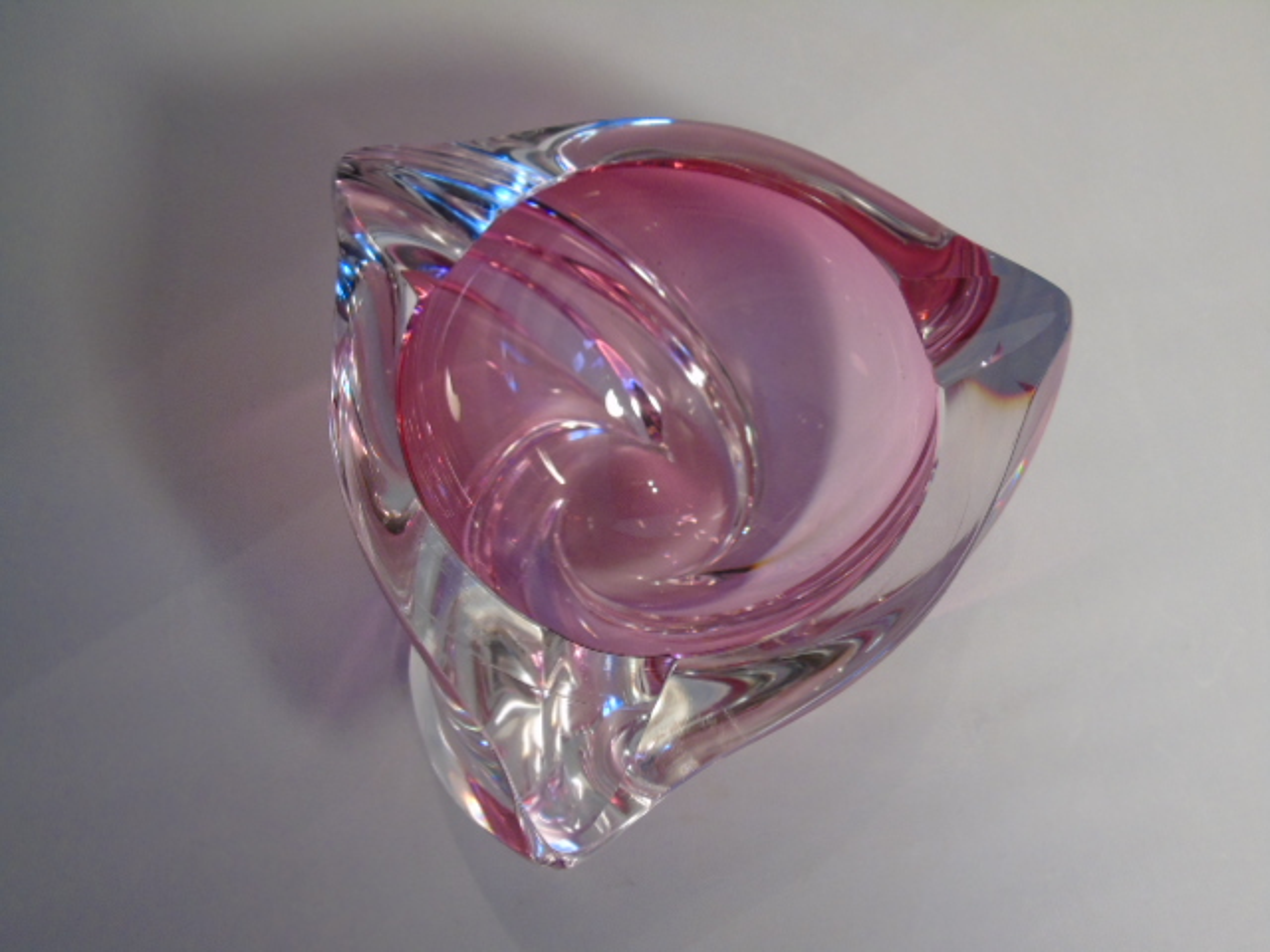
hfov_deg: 46.8
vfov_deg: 36.0
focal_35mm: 40
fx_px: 1468
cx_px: 635
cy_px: 476
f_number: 3.9
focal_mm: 7.1
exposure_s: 1/30
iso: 320
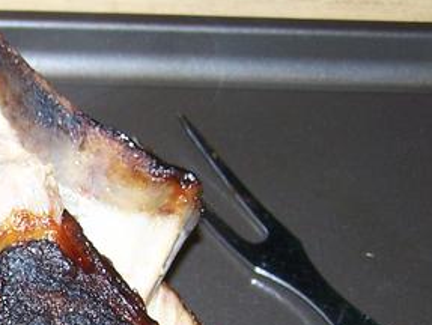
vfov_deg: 12.3
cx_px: -155
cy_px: 325
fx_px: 1487
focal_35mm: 119
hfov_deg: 15.6
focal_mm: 6.3
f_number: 2.8
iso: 80
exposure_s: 1/60
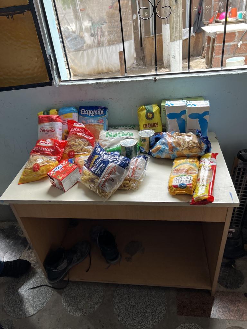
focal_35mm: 26
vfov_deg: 67.3
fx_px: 247
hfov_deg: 53.1
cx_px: 124
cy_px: 164
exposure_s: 1/167
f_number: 1.5
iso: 40
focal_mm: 5.7
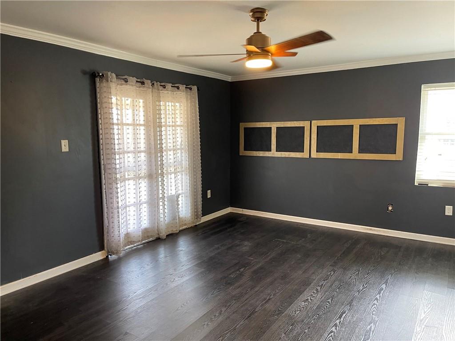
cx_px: 228
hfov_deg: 67.3
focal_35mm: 26
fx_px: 342
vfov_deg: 53.1
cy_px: 170
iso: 160
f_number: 1.6
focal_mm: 5.1
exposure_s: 1/60
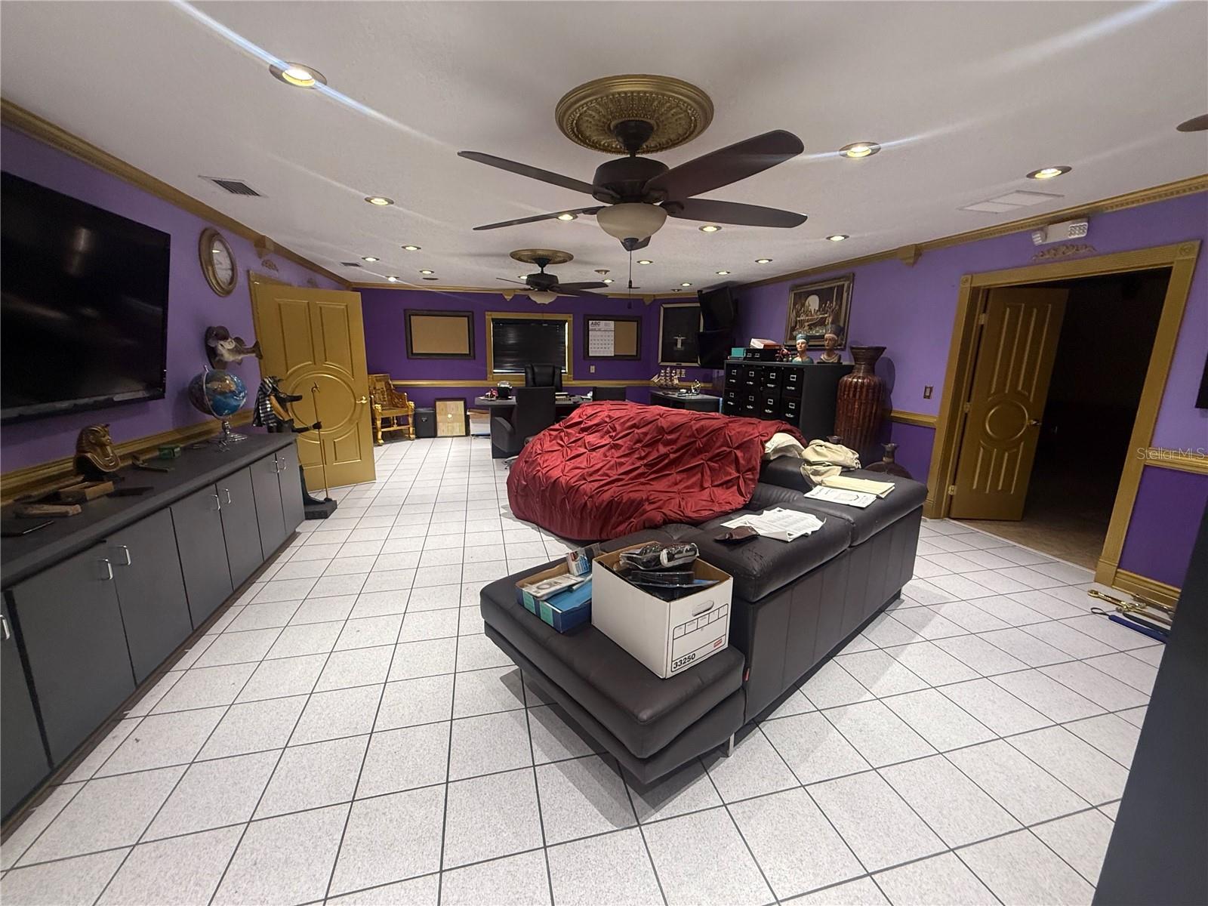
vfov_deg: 85.7
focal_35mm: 14
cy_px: 453
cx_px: 604
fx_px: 489
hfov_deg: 102.1
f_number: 2.2
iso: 250
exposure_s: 1/60
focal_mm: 2.22
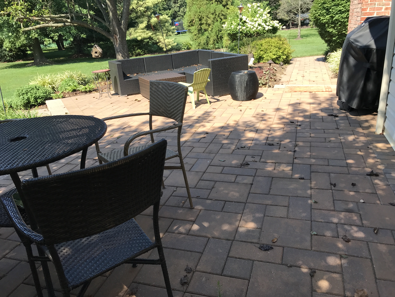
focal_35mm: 28
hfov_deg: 63.4
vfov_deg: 49.7
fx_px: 320
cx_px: 198
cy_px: 148
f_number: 1.8
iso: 20
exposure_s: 1/720
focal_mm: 3.99
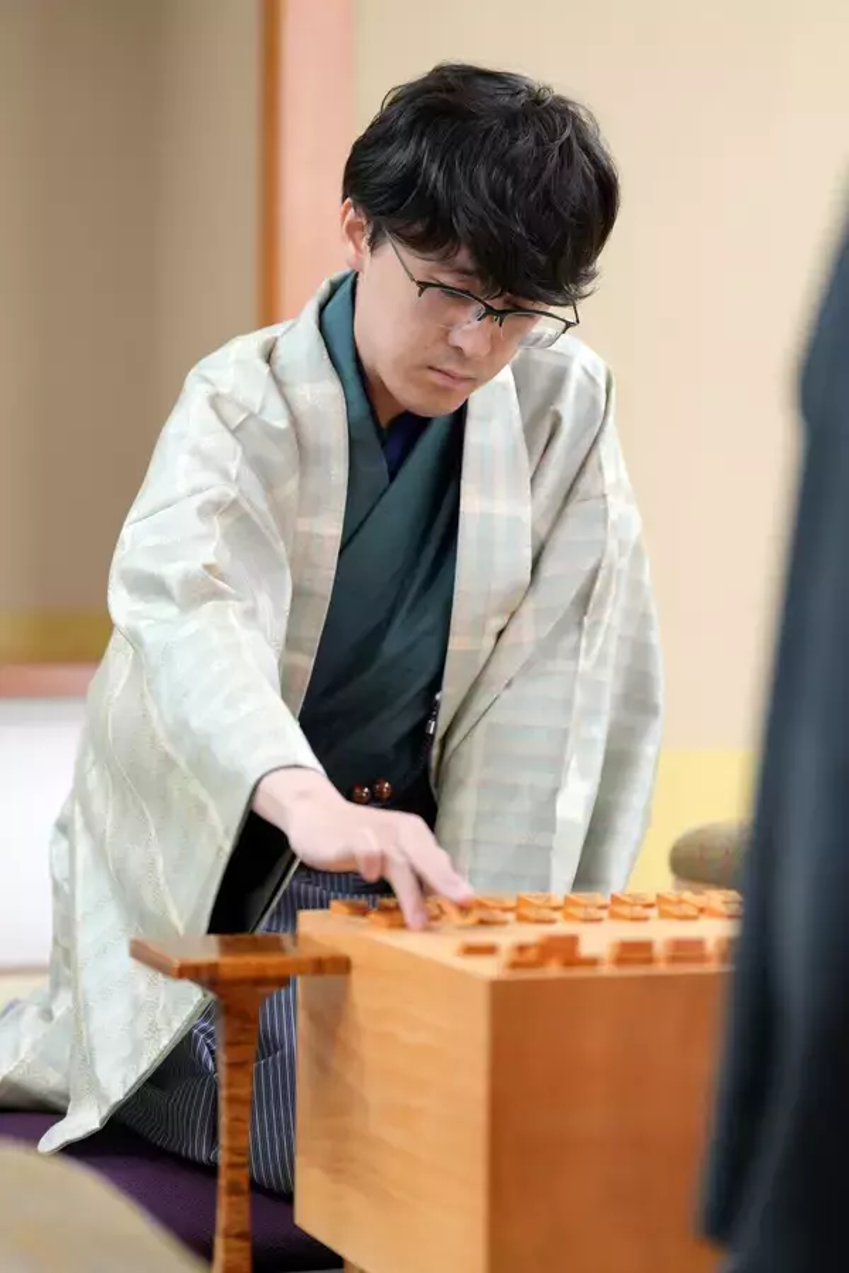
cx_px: 424
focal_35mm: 86
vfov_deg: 23.6
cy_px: 636
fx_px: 3042
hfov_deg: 15.9
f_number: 2.8
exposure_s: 1/100
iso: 640
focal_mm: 86
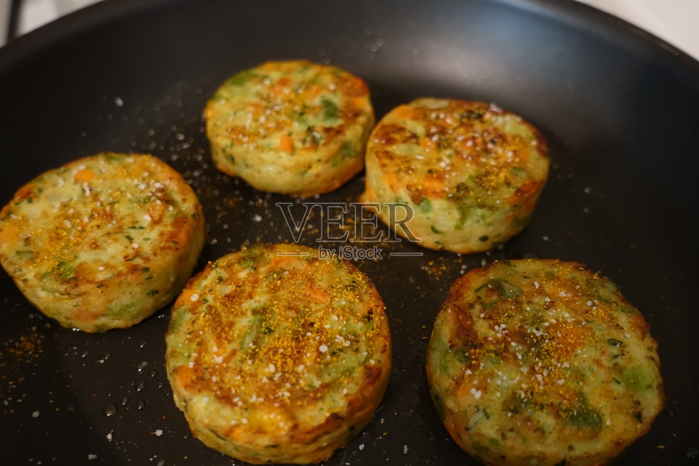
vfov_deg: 40.0
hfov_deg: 57.2
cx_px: 350
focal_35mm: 33
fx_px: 641
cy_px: 233
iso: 800
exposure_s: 1/15
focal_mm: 12.2
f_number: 2.8
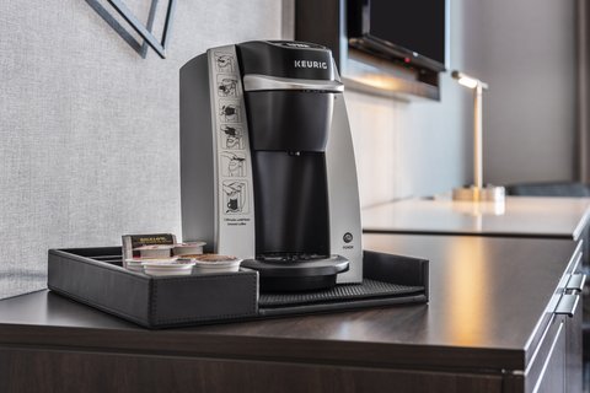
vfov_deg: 23.4
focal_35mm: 58
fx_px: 950
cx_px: 295
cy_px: 196
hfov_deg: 34.5
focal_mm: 58
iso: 100
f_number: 5.6
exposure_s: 1/6
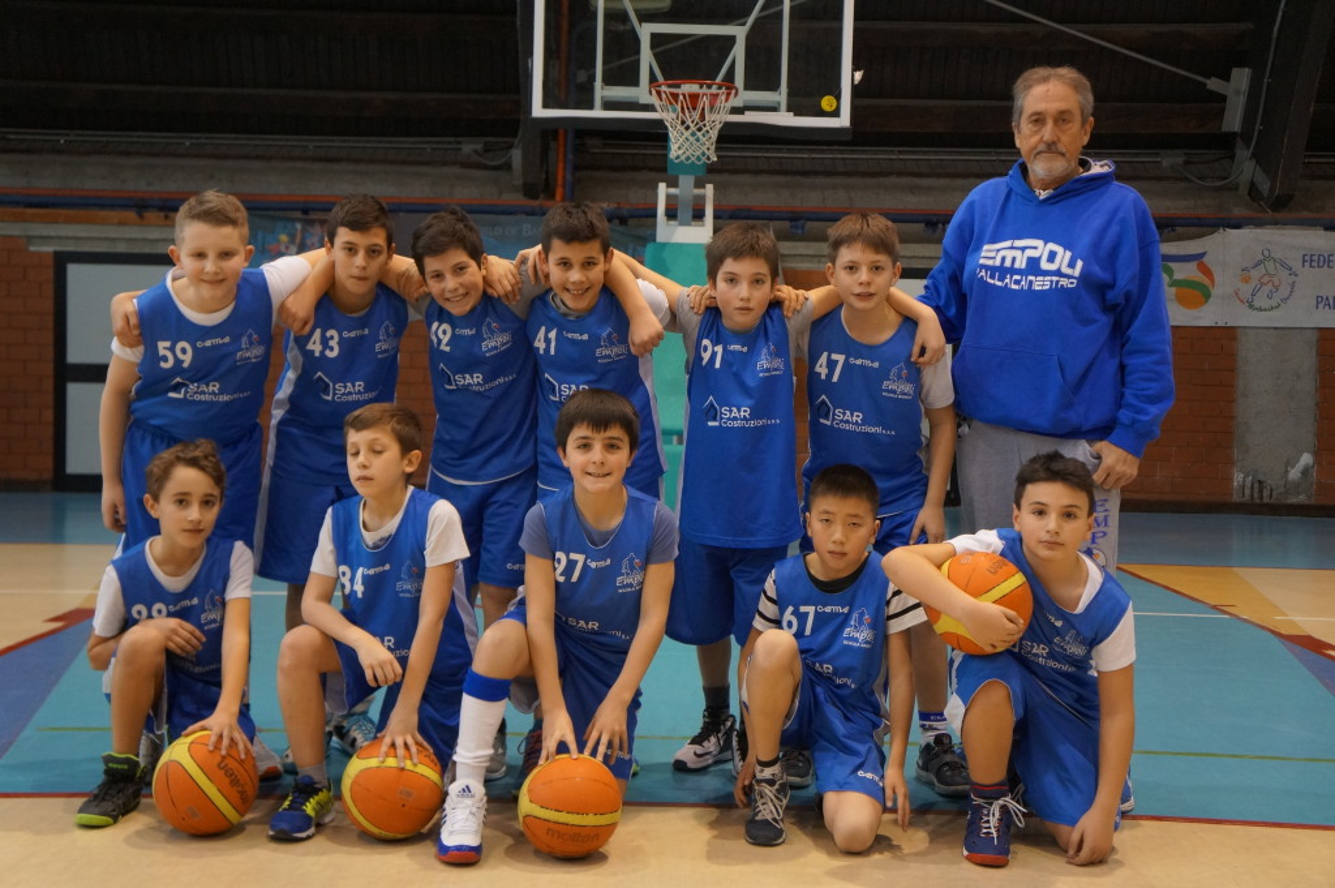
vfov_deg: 29.8
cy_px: 444
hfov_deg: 43.6
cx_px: 668
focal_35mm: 45
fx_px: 1667
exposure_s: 1/160
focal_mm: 30
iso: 1250
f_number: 4
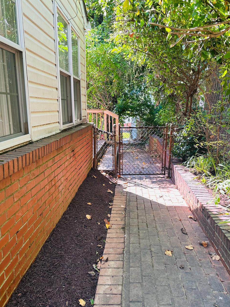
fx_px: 257
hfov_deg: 48.1
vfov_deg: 61.4
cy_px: 174
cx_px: 130
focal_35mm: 29
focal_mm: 6.86
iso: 80
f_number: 1.78
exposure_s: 1/161
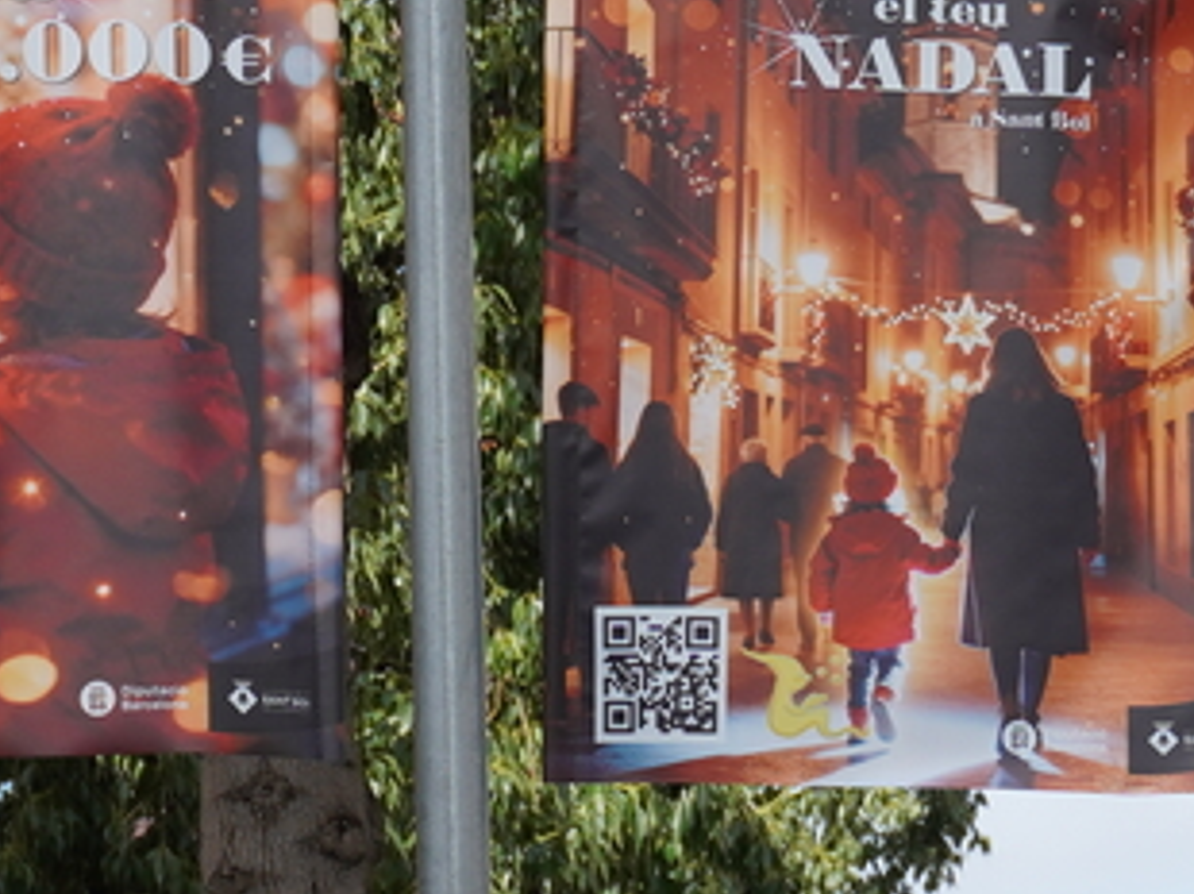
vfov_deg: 4.9
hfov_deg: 6.6
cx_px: 366
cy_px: 1480
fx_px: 10351
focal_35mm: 300
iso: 100
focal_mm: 43
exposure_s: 1/400
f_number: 5
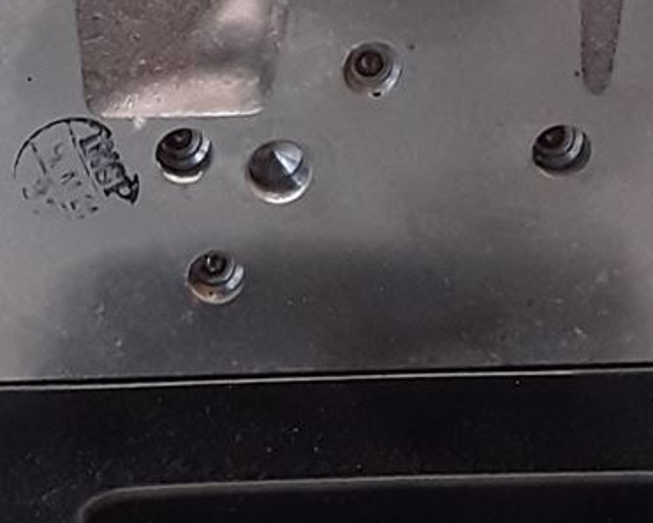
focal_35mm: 151
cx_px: -28
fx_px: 2919
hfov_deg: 12.6
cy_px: 81
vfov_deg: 10.2
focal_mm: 2.91
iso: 100
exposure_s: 1/130
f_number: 1.9
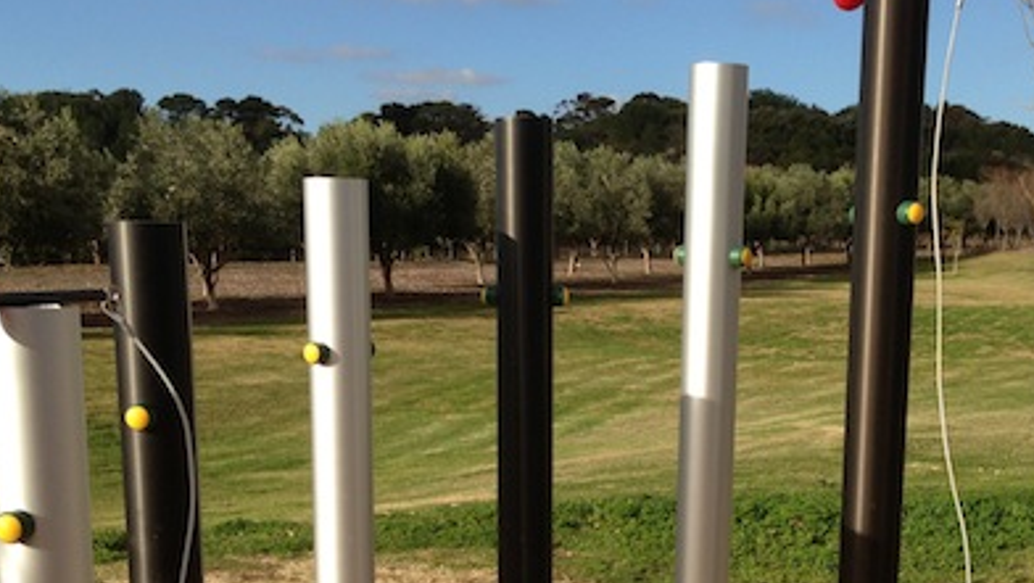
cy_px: 530
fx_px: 1509
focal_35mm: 55
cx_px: 633
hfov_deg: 37.6
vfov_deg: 21.4
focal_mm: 4.13
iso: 50
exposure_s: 1/1355
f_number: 2.4
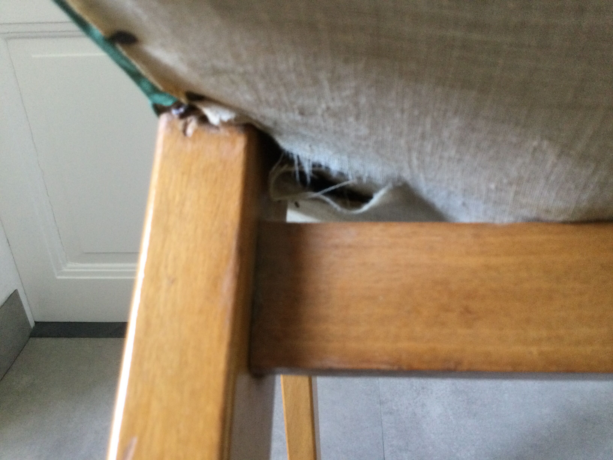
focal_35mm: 31
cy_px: 230
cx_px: 306
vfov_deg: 45.4
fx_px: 549
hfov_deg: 58.4
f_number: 2.4
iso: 200
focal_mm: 3.3
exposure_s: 1/20
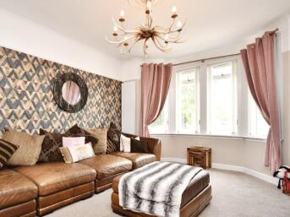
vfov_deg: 65.8
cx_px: 120
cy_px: 119
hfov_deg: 81.0
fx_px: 167
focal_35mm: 20
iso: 220
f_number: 4
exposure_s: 1/60
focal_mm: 10
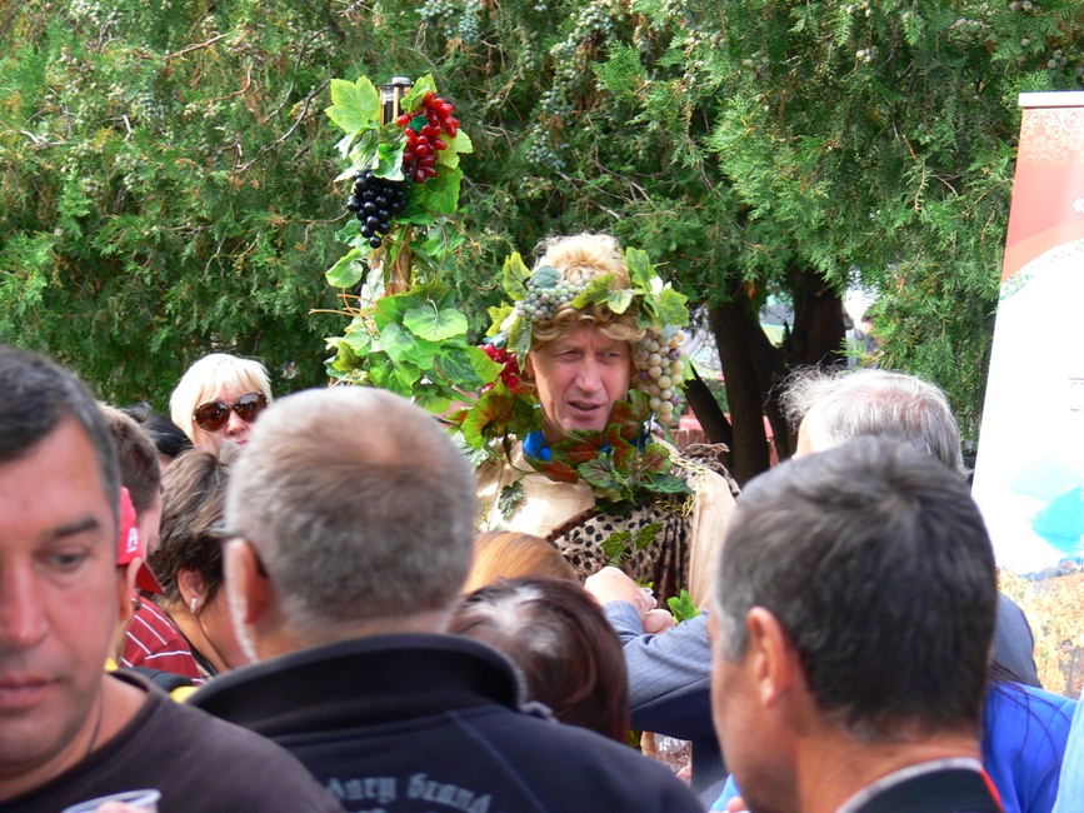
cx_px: 542
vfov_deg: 10.4
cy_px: 406
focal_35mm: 143
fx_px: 4477
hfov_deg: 13.8
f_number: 4.5
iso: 100
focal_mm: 30.2
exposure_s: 1/100
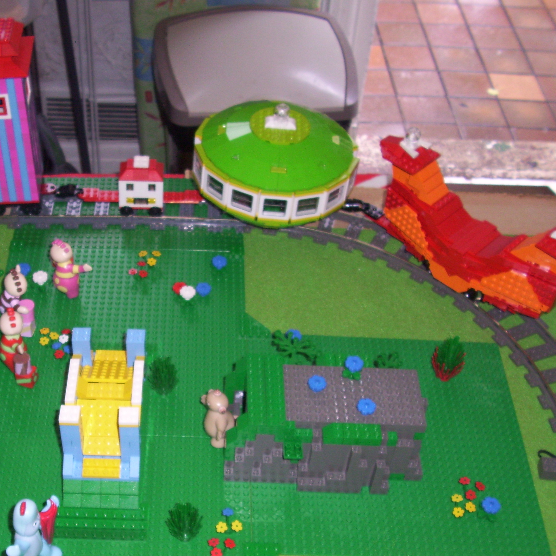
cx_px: 153
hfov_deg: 32.3
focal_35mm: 52
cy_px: 373
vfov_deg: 32.5
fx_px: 945
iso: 80
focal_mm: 5.7
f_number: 2.9
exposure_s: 1/40
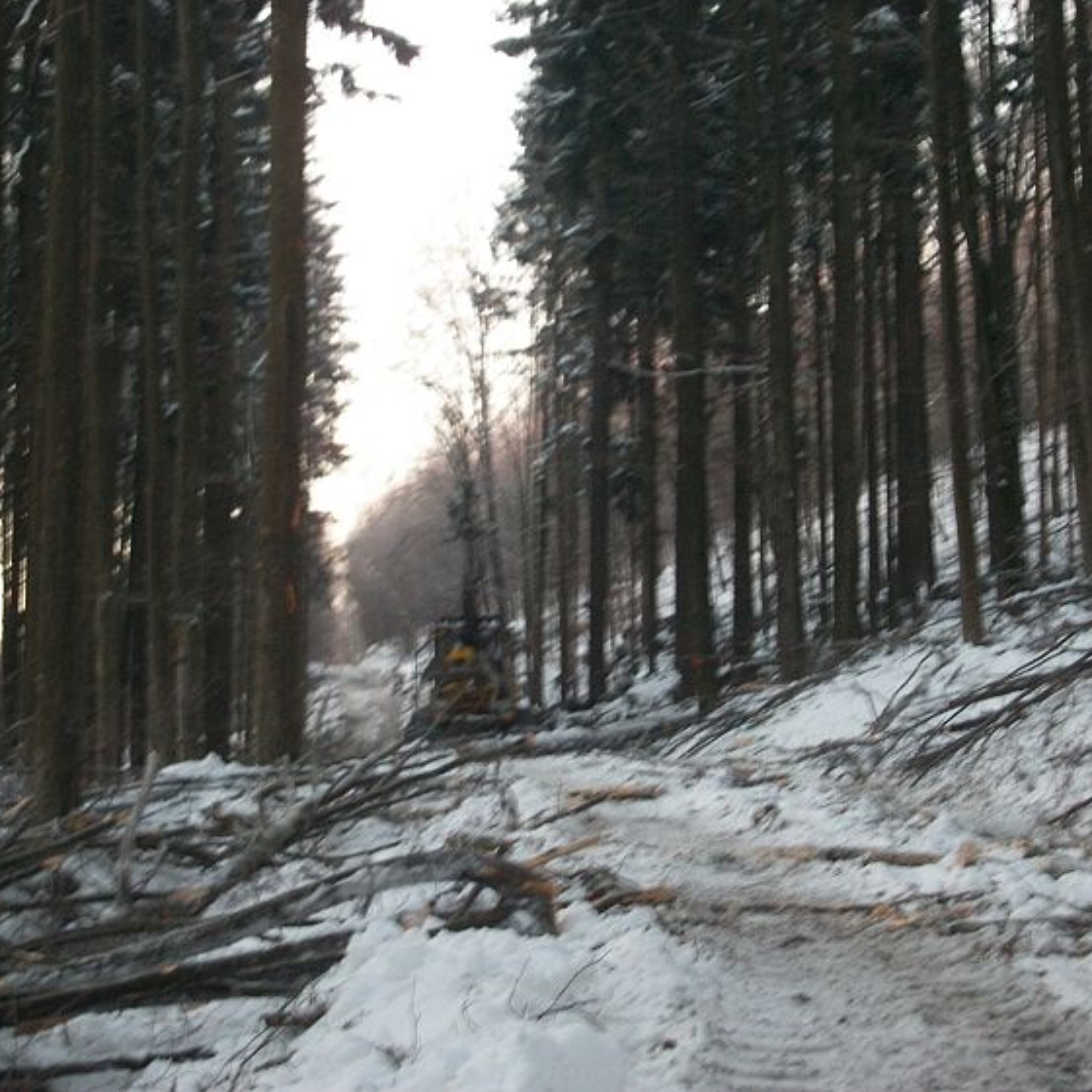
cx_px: 550
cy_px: 545
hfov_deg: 19.3
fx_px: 3212
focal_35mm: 90
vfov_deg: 19.3
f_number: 4.6
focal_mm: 13.7
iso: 231
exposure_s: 1/26.2
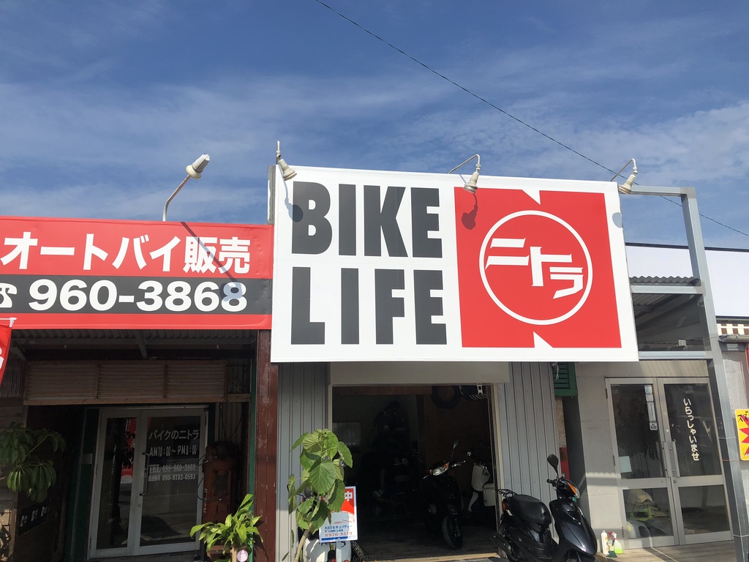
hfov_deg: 63.4
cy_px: 281
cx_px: 374
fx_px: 606
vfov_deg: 49.7
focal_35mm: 28
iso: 25
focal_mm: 3.99
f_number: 1.8
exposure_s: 1/3745
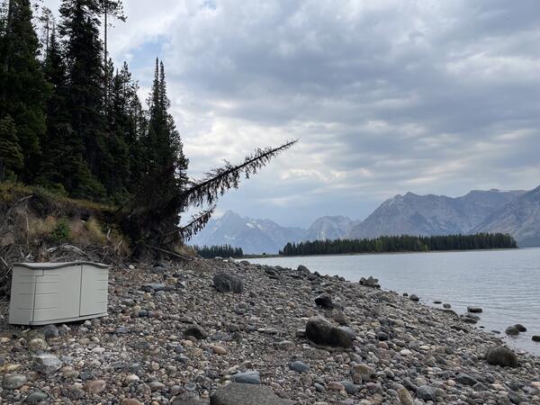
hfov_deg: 67.3
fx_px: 406
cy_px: 202
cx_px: 270
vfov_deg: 53.1
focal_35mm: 26
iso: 32
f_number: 1.6
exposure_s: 1/3125
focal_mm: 4.2
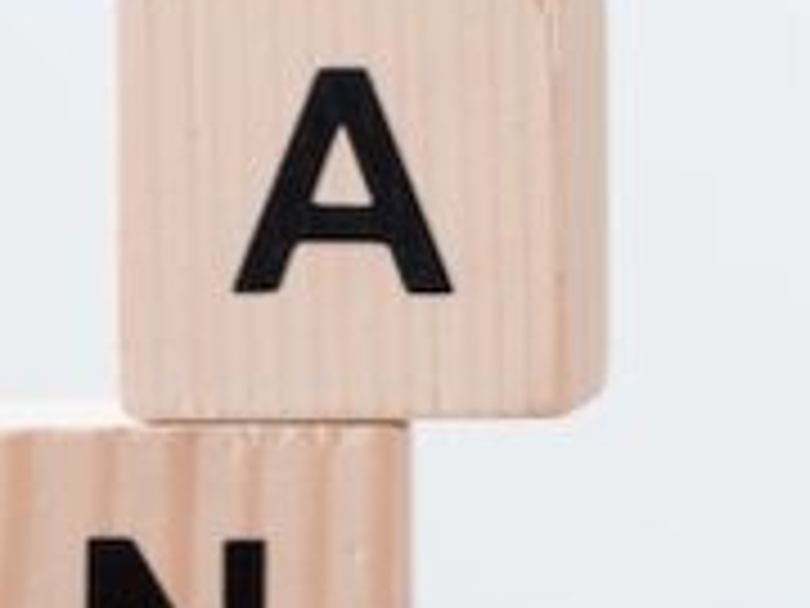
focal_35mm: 575
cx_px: 644
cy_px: -392
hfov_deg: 3.4
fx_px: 13455
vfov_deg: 2.6
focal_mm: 105
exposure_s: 1/200
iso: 250
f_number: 5.6
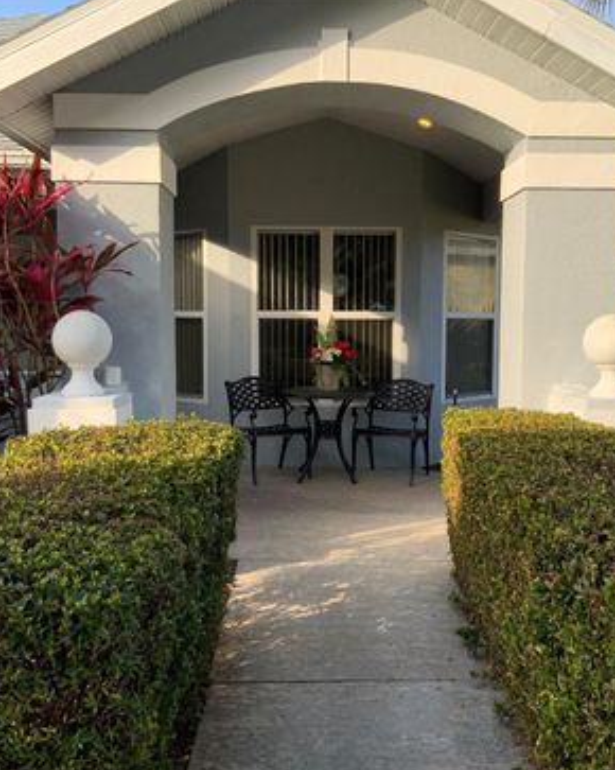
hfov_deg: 38.1
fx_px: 888
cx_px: 346
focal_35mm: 39
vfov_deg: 46.9
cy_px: 387
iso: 16
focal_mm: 3
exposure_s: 1/627
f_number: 1.8
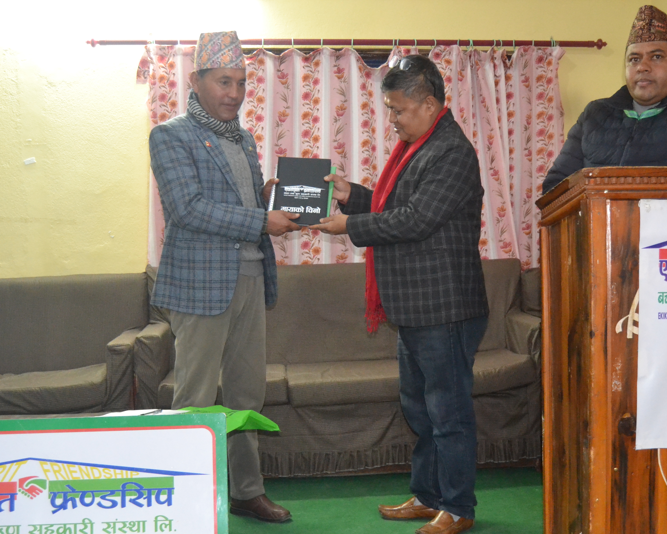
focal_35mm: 47
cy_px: 337
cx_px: 364
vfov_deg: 31.9
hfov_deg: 39.5
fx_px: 928
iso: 3200
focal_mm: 22
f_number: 3.5
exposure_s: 1/60
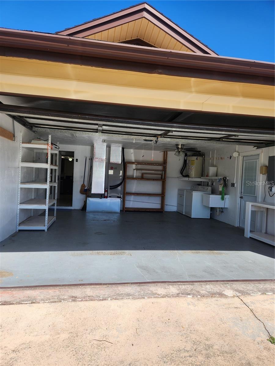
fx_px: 244
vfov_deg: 73.9
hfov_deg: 58.9
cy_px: 183
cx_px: 138
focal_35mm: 23
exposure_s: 1/1120
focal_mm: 5.4
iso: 20
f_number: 1.8
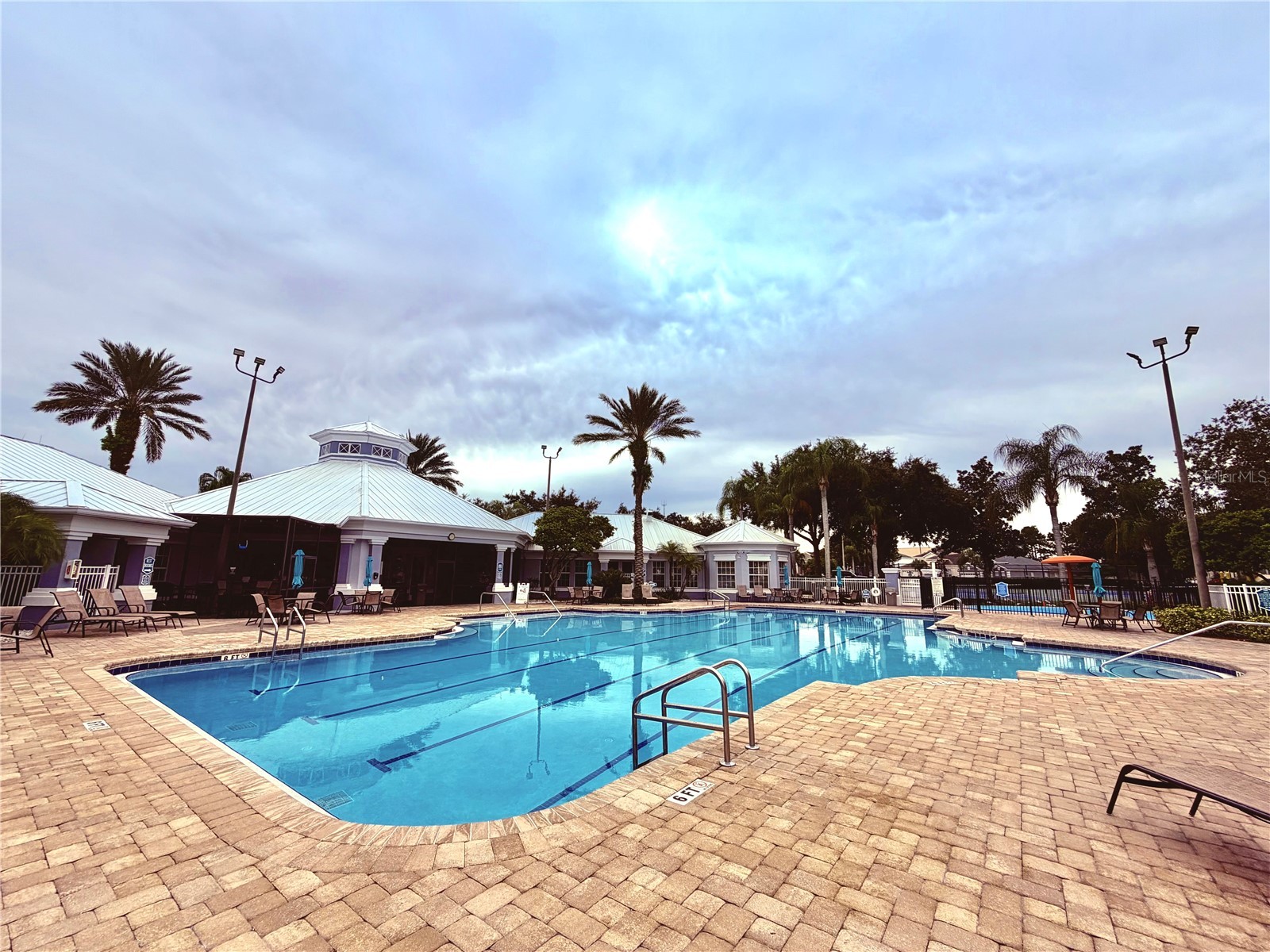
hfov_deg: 102.1
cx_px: 635
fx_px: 514
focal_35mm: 14
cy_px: 476
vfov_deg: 85.7
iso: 20
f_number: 2.2
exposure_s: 1/1068
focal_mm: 2.22
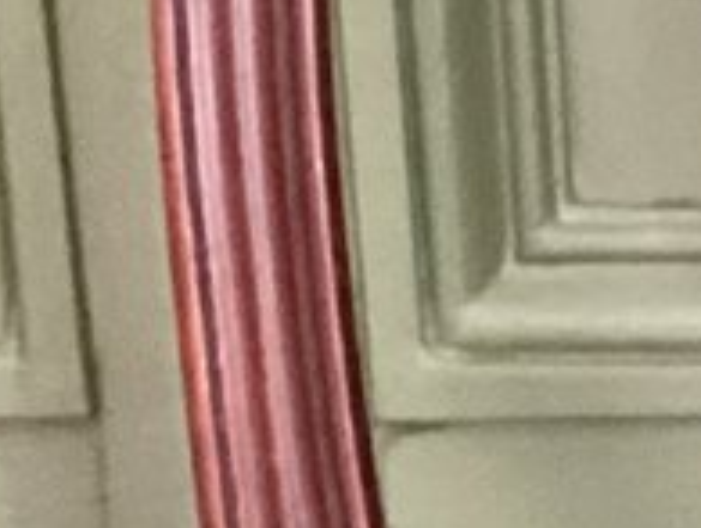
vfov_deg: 6.2
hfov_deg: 7.9
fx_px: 4869
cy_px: 713
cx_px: 1404
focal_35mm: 240
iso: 640
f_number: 2.4
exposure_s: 1/20
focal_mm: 3.3
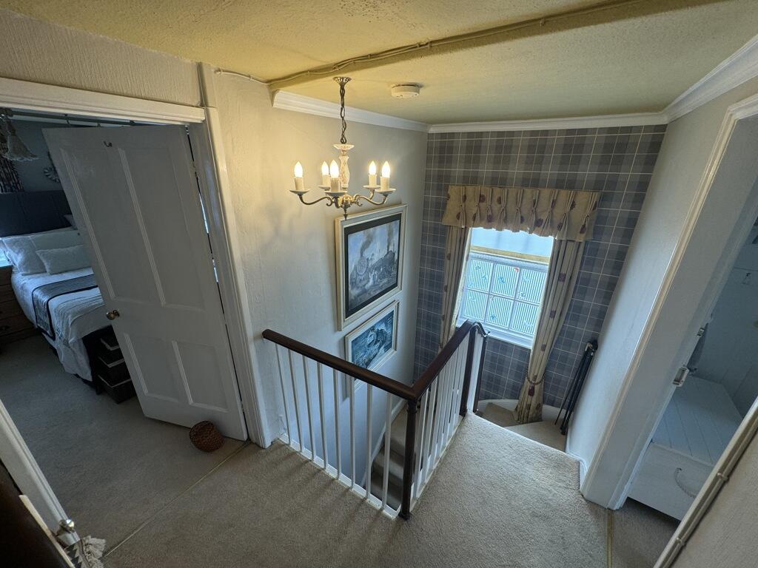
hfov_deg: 102.1
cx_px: 379
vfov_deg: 85.7
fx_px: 307
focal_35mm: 14
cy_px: 284
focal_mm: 2.22
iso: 64
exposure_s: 1/100
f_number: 2.2
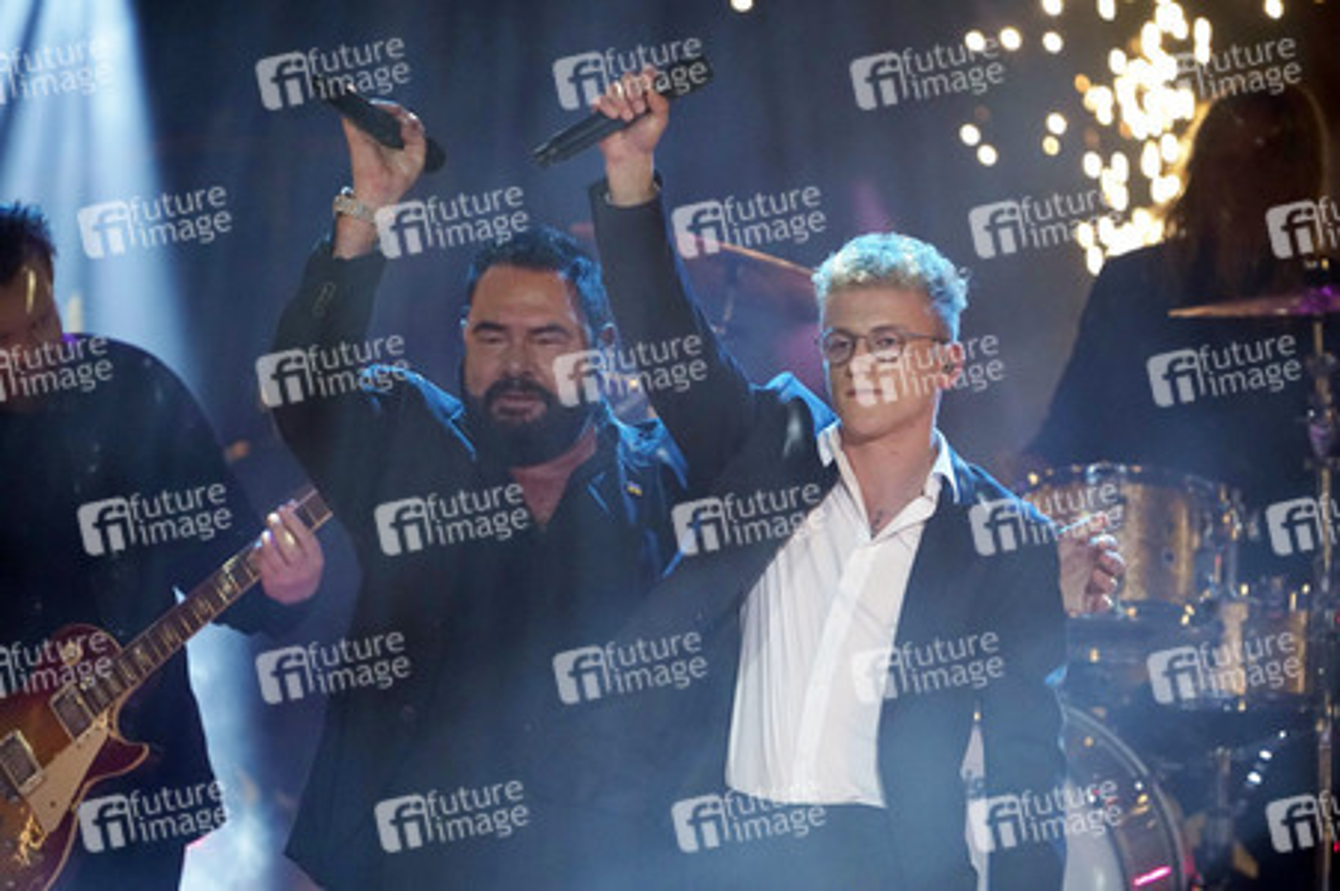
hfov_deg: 4.0
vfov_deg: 2.7
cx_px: 670
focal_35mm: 518
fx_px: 19266
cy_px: 446
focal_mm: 518
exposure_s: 1/400
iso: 4000
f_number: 6.3
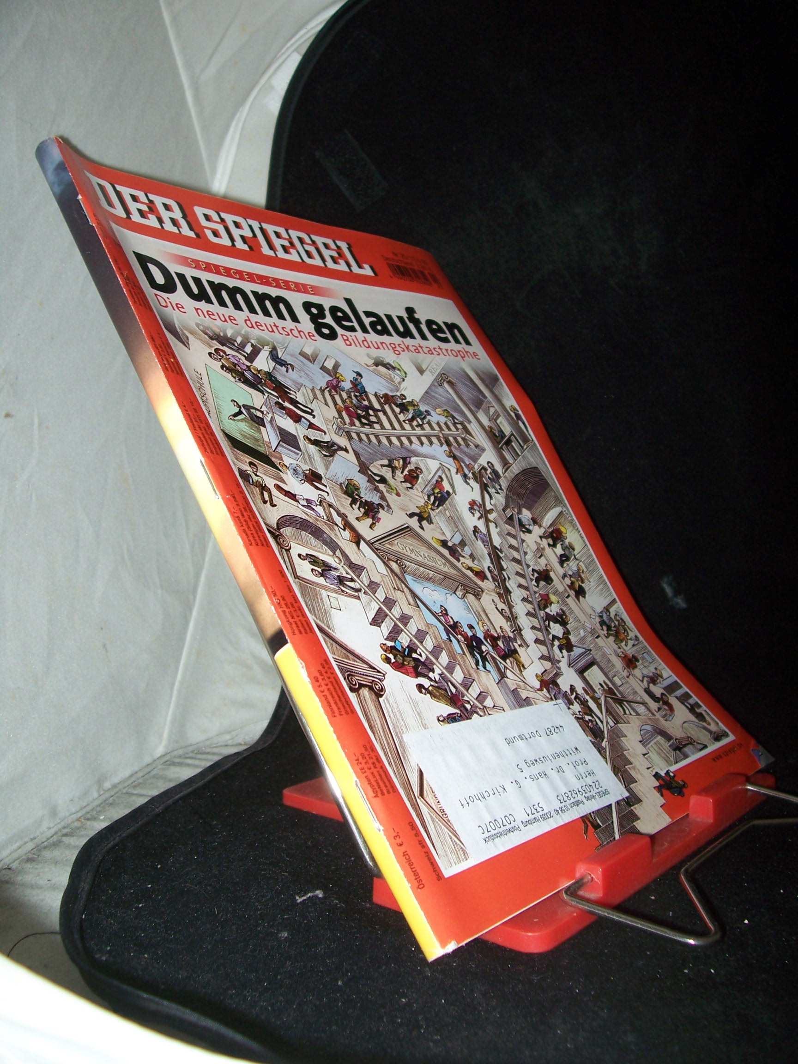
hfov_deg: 41.8
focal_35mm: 34
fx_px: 1045
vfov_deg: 54.0
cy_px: 532
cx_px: 399
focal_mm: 5.6
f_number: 2.7
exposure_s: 1/60
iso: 80
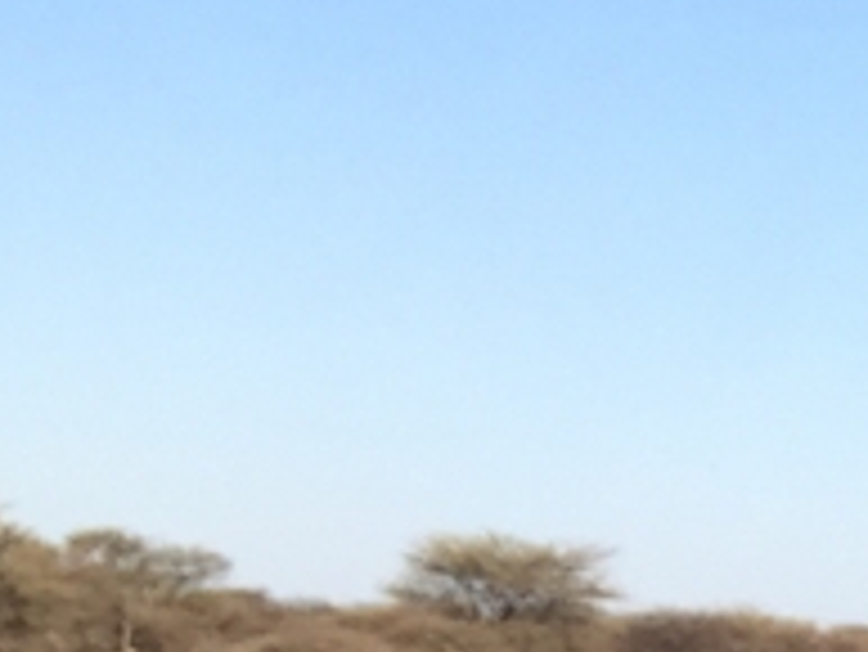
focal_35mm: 192
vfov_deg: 6.9
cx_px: 2635
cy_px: 2010
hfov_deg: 8.5
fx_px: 4817
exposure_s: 1/791
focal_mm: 4.15
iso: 32
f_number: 2.2
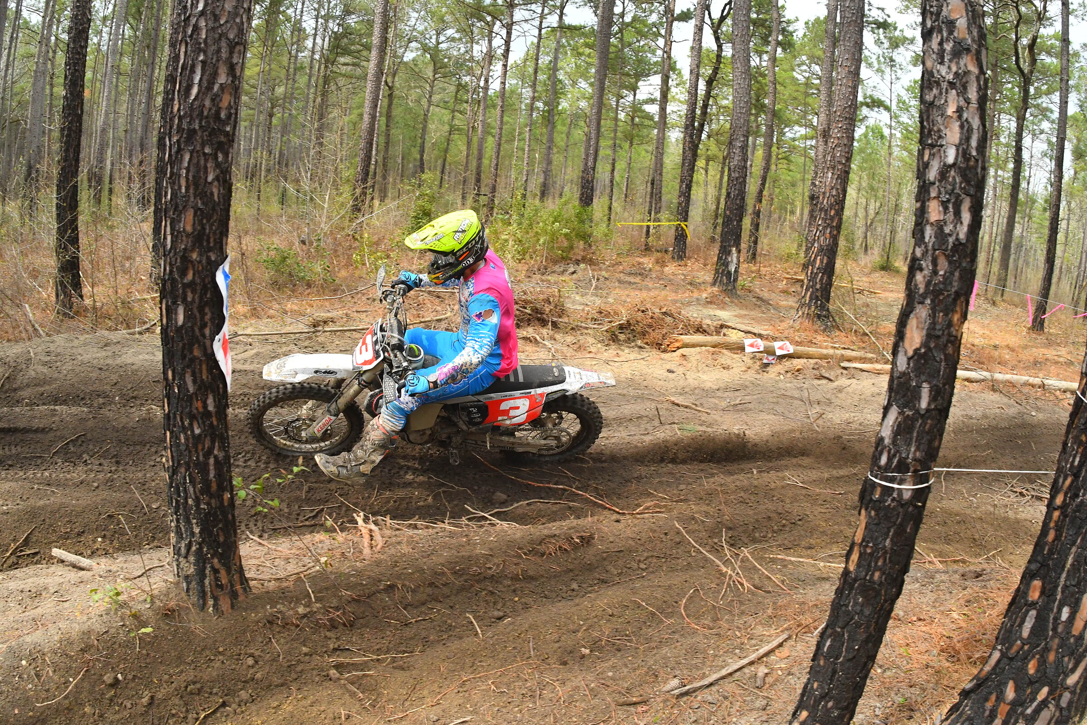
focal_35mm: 24
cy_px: 362
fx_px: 725
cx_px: 544
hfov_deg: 73.7
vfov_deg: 53.1
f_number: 8
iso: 1250
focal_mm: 16
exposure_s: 1/1000
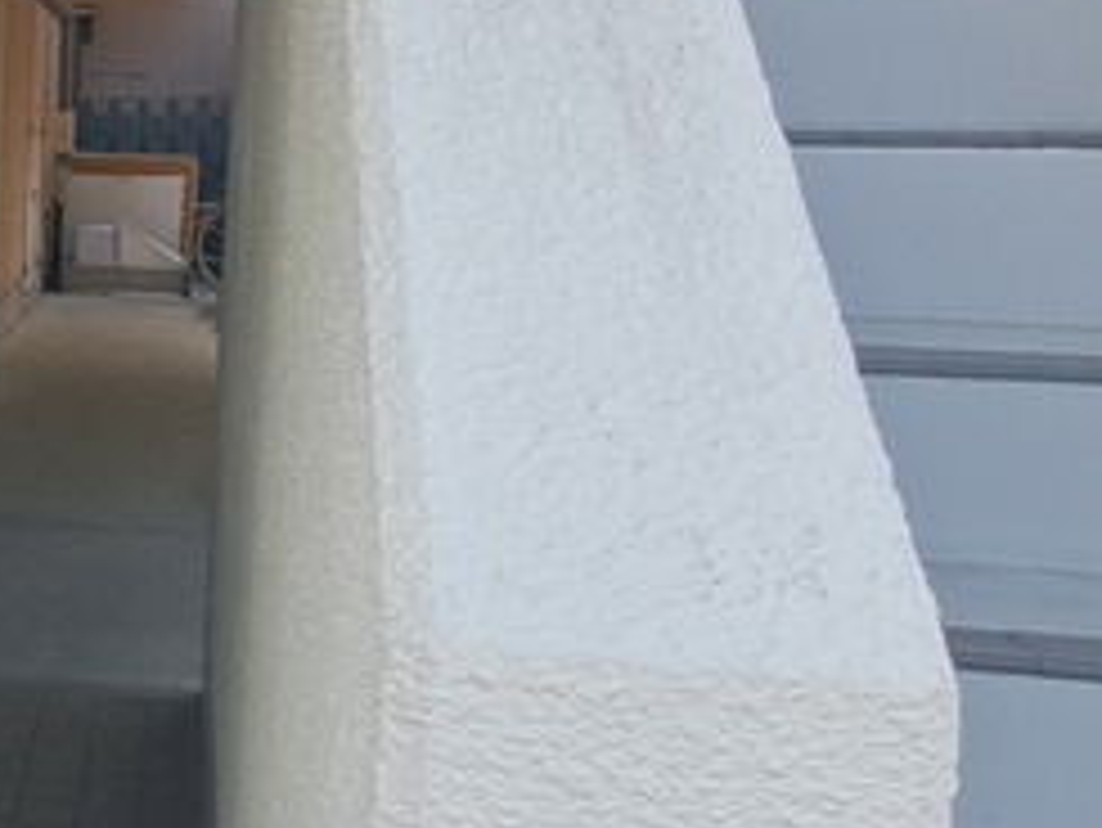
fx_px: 1624
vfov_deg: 28.5
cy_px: 333
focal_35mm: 51
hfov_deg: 27.4
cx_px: -504
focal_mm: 1.74
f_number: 2.2
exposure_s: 1/232
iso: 50
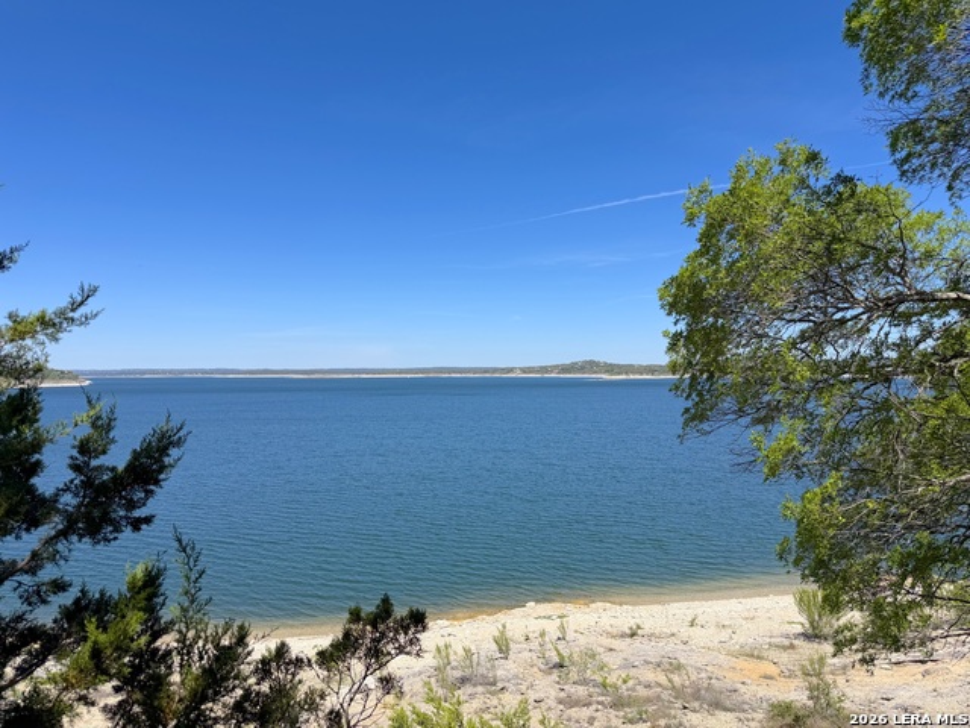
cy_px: 364
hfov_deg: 71.6
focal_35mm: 24
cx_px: 485
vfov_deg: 56.8
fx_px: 673
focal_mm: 6.76
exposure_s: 1/5714
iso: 80
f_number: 1.78
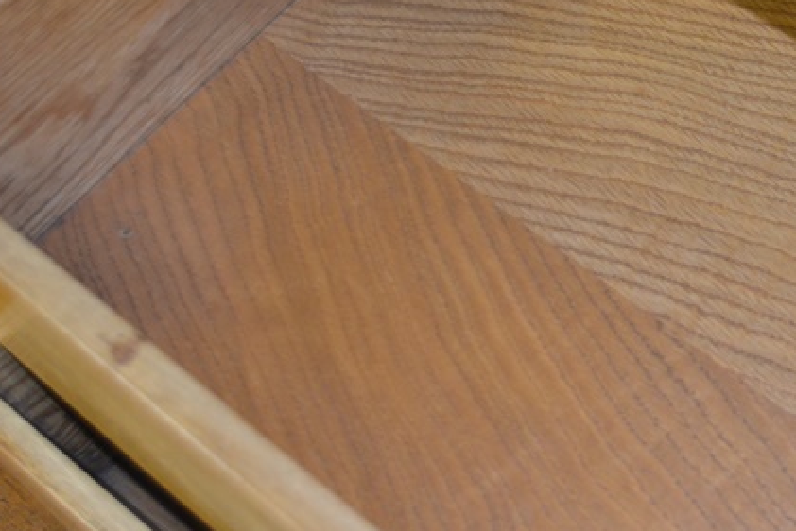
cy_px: 225
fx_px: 1703
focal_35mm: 77
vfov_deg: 17.7
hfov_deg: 24.9
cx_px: 822
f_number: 4
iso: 1000
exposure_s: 1/60
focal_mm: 24
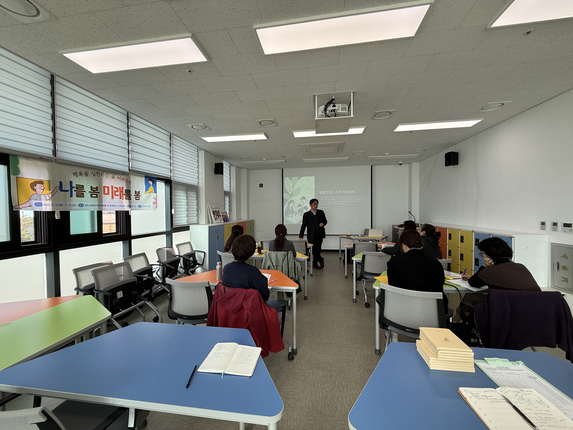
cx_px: 286
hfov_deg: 102.1
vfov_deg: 85.7
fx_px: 232
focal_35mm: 14
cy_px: 215
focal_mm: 2.22
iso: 64
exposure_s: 1/150
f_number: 2.2
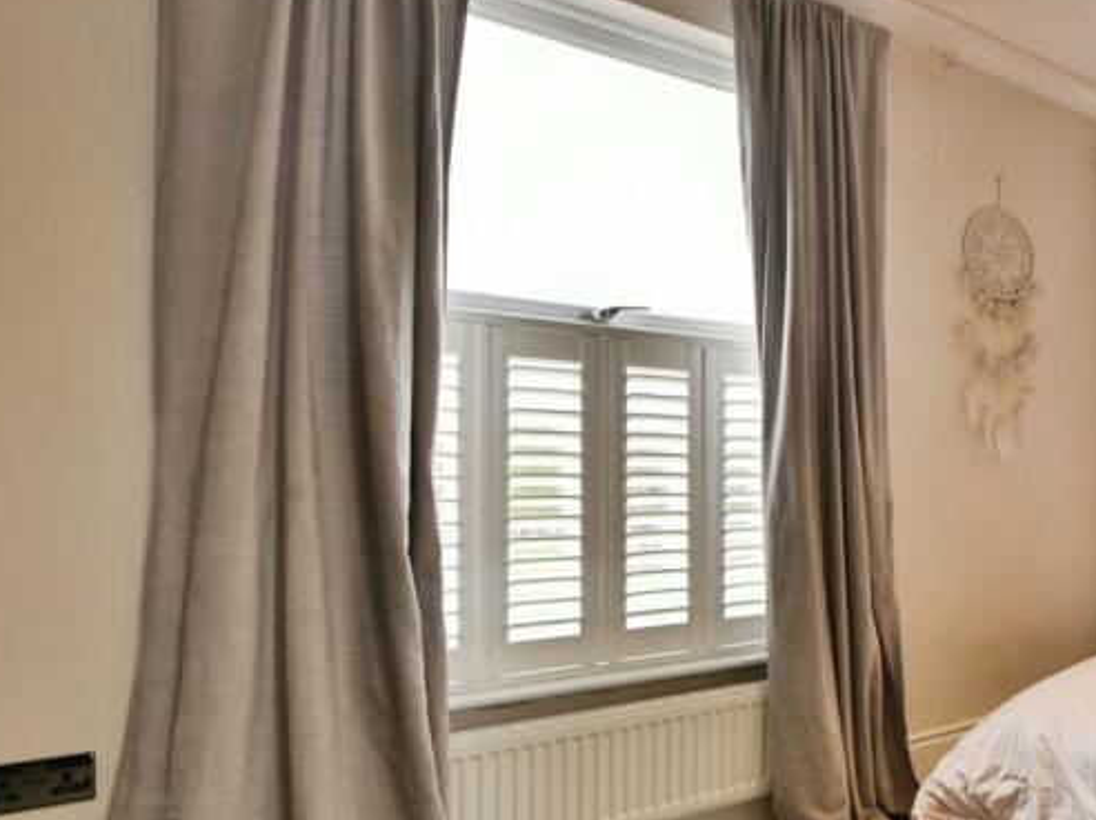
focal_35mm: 28
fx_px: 886
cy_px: 516
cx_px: 1036
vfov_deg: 49.2
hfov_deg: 53.3
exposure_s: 1/40
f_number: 8
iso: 500
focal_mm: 14
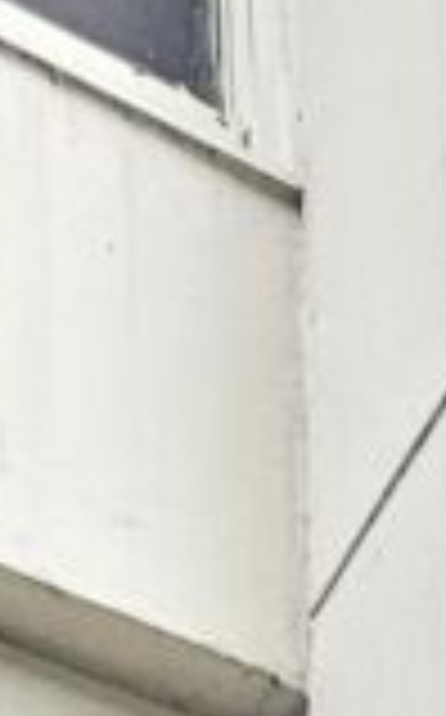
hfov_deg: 8.2
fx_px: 2711
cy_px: 2643
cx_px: 1266
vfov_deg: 8.9
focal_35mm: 139
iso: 125
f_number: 2.2
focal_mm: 2.2
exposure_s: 1/359
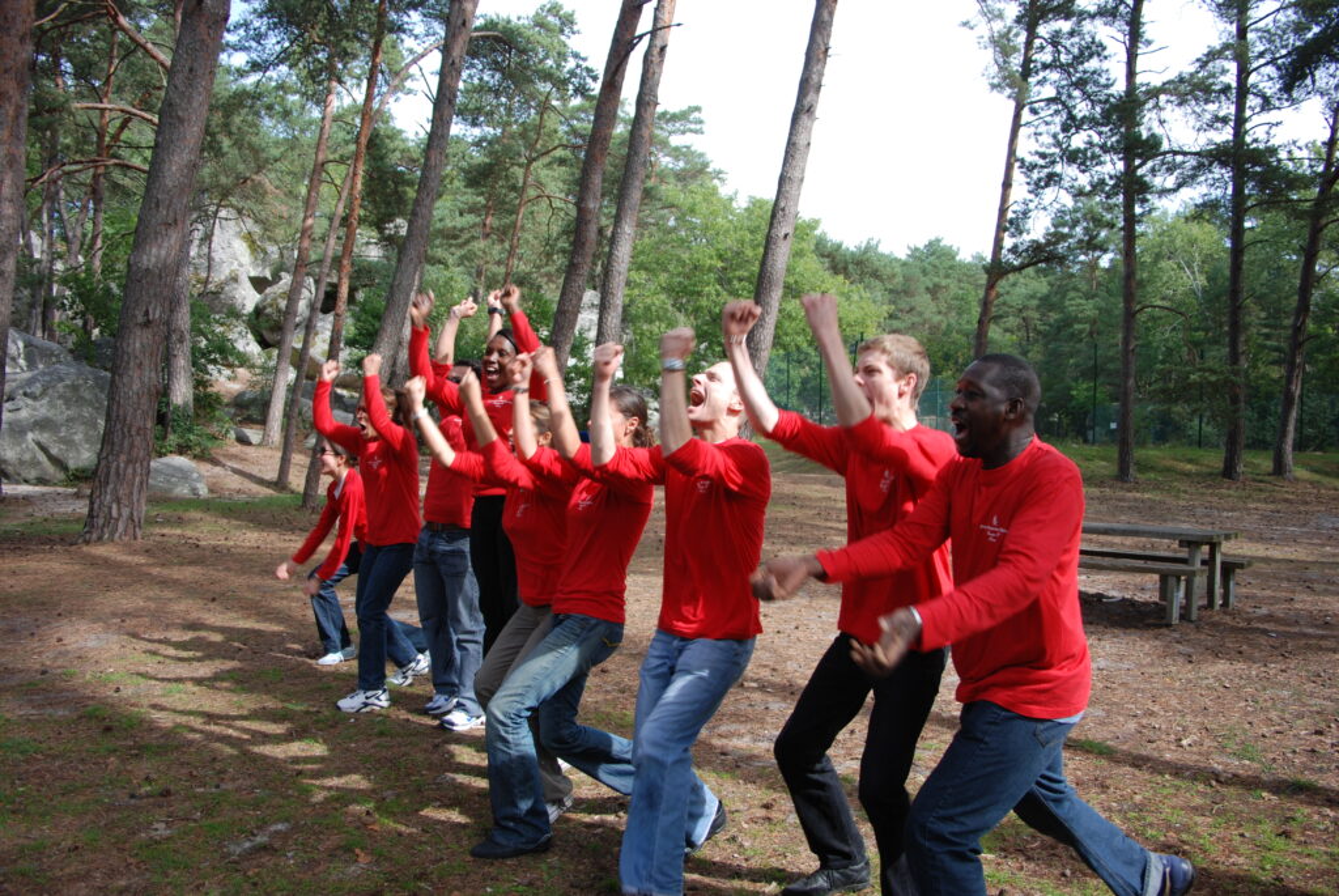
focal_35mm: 57
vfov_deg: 23.8
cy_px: 448
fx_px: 2122
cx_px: 670
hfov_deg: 35.0
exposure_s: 1/160
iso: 100
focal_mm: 38
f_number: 6.3
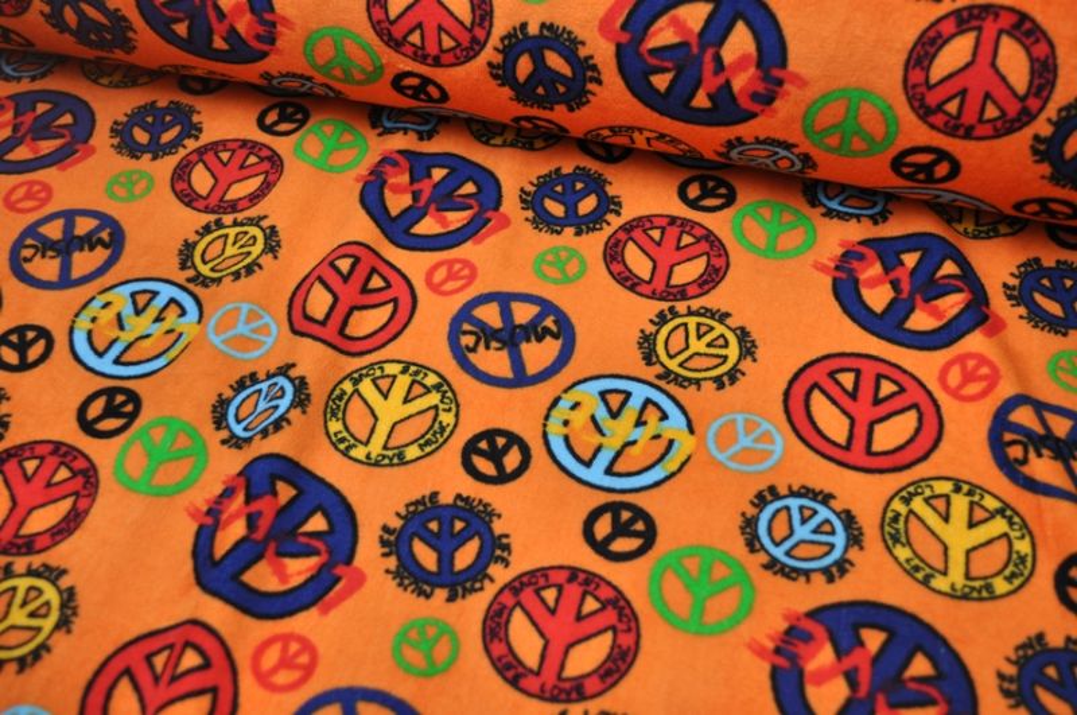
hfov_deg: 49.6
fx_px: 1165
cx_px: 538
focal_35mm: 39
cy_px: 358
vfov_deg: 34.1
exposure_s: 1/100
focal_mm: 26
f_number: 5
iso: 400
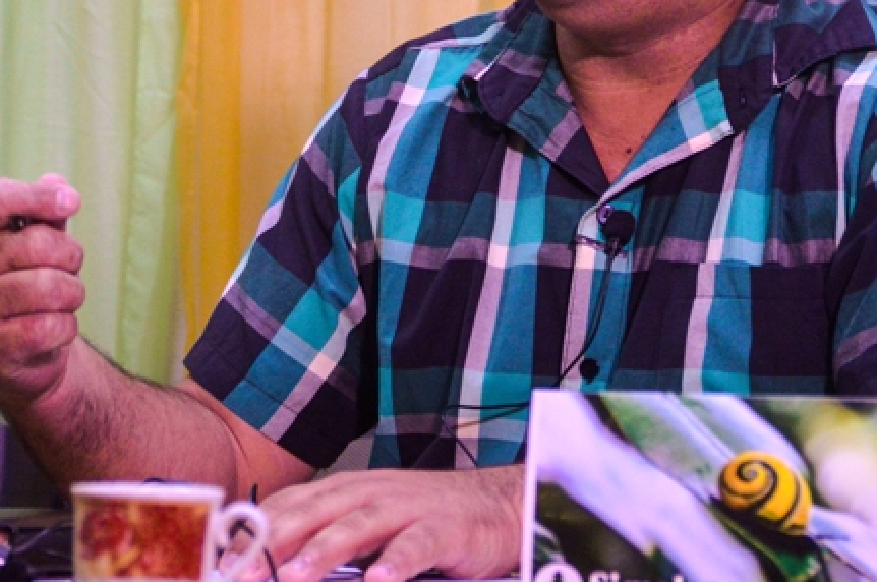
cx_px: 480
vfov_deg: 11.6
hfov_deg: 17.5
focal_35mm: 117
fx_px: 2846
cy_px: 120
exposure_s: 1/160
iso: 1600
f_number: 4.5
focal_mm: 42
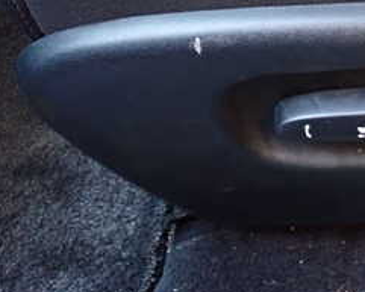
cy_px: 0
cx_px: 424
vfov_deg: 20.3
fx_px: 789
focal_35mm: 73
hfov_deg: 24.0
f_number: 2.3
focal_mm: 5.4
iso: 800
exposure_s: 1/20
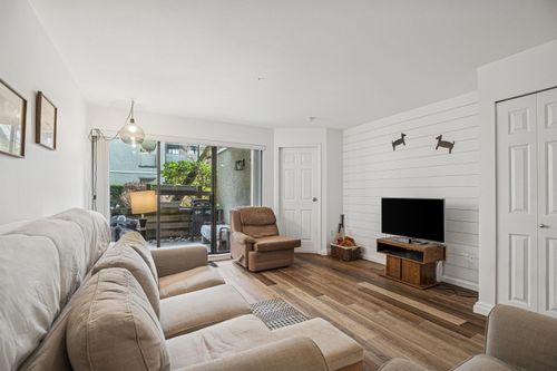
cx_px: 278
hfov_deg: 96.8
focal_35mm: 16
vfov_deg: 73.7
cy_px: 186
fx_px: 247
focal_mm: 16
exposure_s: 1/1.67
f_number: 8
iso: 400
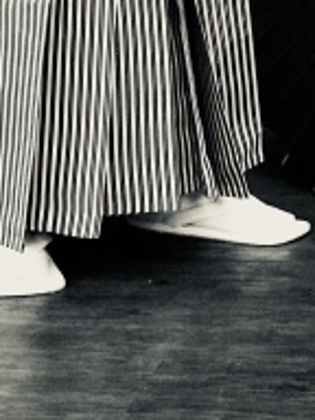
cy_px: -98
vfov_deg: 10.9
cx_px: 271
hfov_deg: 8.3
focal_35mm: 178
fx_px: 2160
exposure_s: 1/50
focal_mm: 6.6
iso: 1250
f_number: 2.8
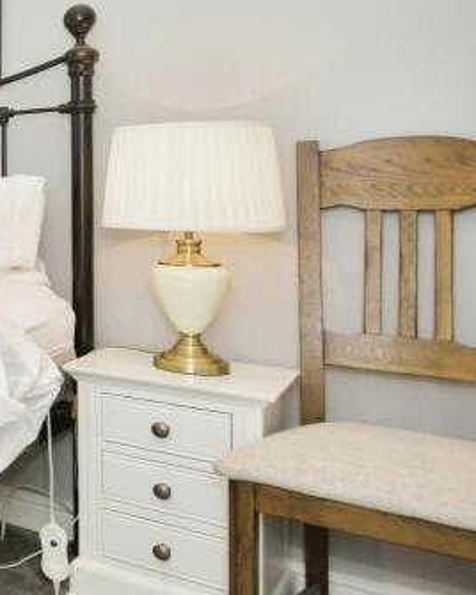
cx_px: -391
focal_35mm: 43
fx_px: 757
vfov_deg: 42.3
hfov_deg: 21.6
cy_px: 196
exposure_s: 1/60
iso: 400
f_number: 8
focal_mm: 10
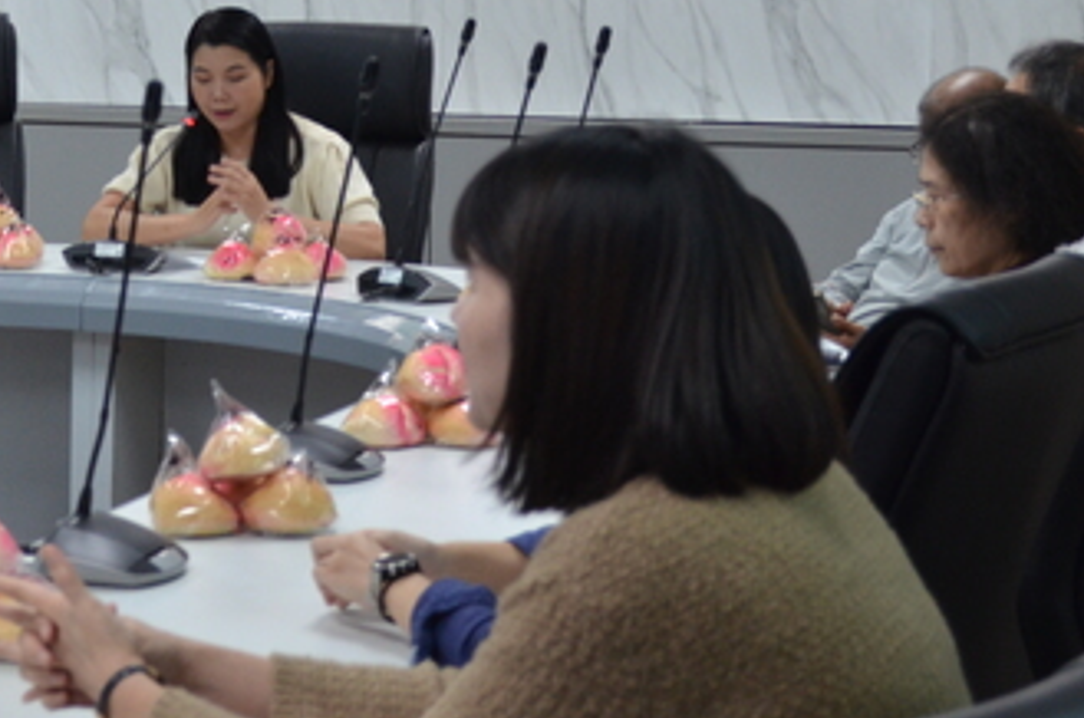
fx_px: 3456
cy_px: 76
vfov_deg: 11.8
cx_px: -16
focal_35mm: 115
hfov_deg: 17.4
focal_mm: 36
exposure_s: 1/100
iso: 800
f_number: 5
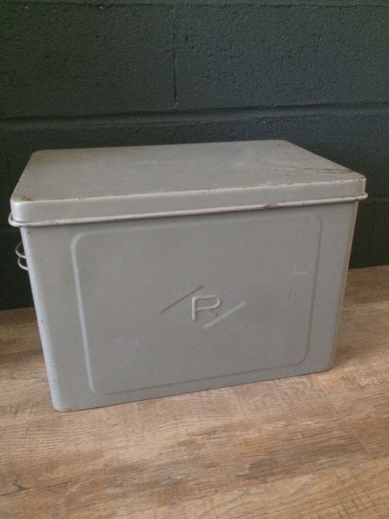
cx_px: 194
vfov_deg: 61.7
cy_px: 260
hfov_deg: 48.2
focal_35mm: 29
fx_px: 435
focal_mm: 4.15
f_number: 2.2
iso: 500
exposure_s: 1/17
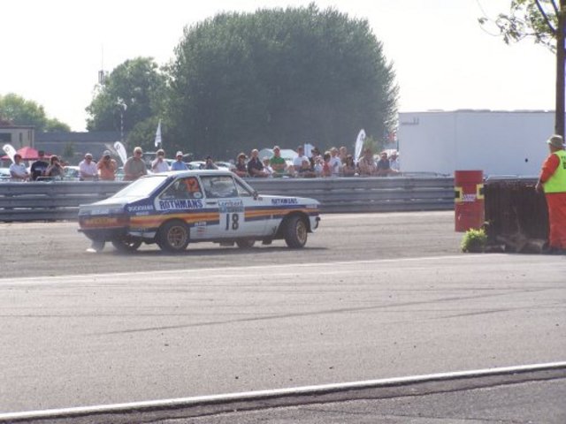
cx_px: 283
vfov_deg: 9.3
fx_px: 2600
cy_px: 212
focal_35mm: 159
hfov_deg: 12.4
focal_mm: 26.4
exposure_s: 1/750
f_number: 4
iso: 100
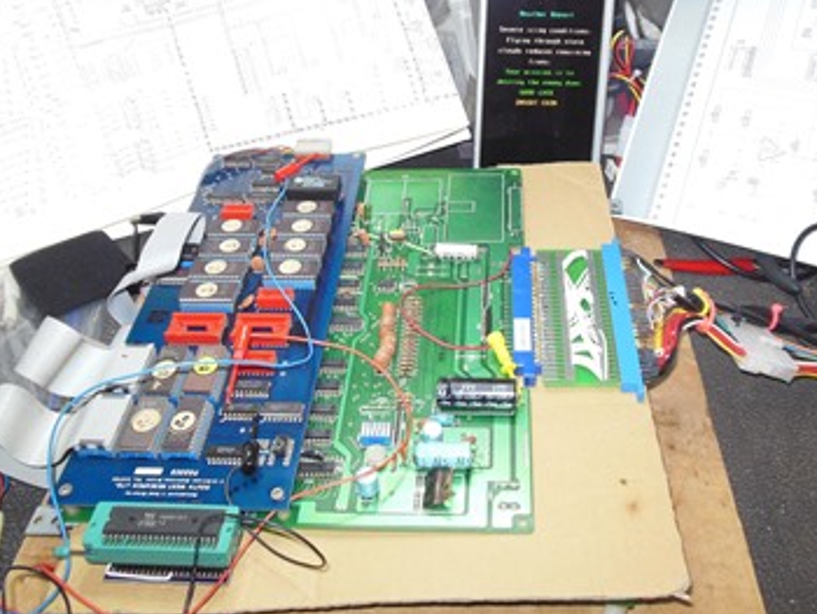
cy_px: 224
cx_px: 401
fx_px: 756
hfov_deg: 56.8
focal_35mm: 32
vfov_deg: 43.8
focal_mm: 4.5
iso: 125
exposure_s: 1/50
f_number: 3.2
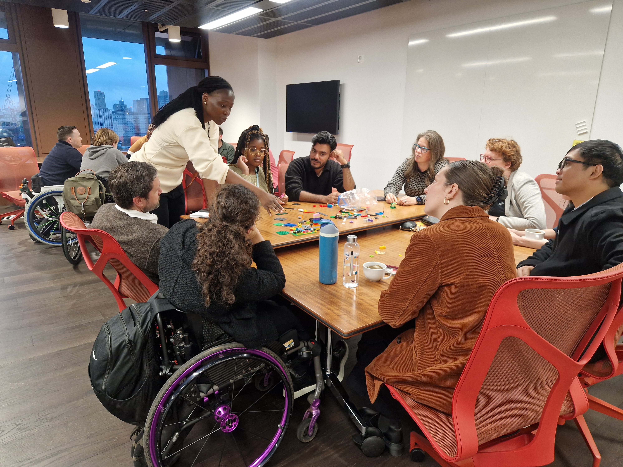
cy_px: 234
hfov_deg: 73.9
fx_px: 414
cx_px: 312
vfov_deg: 58.9
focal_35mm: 23
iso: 320
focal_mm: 5.4
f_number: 1.8
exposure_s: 1/100
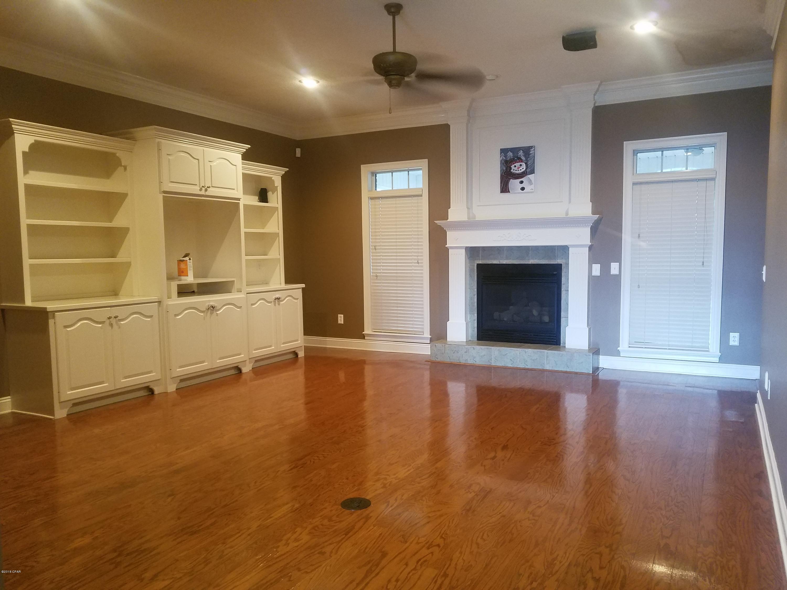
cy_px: 295
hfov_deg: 67.3
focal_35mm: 26
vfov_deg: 53.1
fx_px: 591
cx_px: 394
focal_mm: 4.2
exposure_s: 1/12
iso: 250
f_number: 1.7
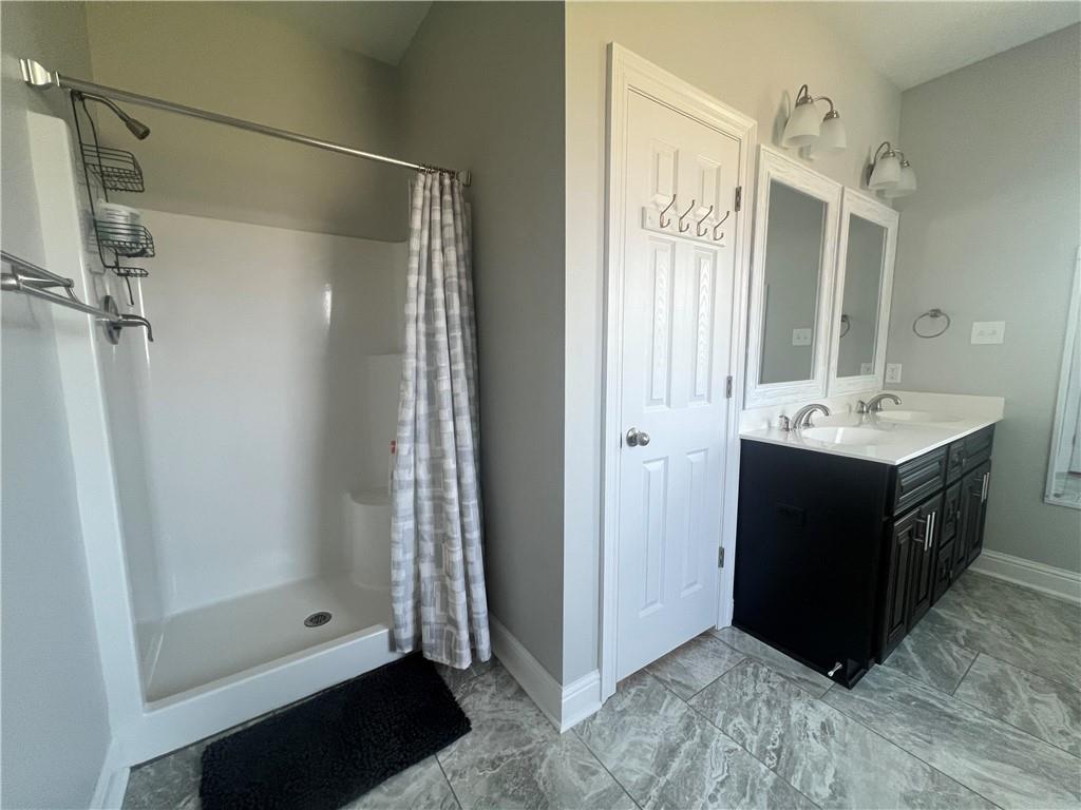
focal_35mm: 13
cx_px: 540
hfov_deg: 106.2
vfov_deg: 89.9
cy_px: 405
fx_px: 406
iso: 125
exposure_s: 1/120
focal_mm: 1.57
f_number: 1.8
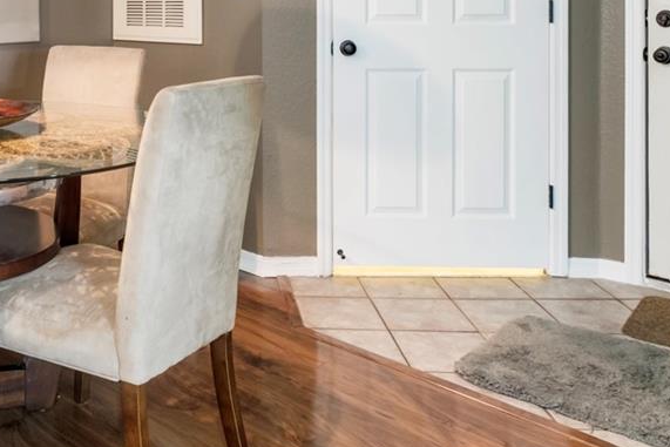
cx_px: 131
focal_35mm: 42
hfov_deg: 44.1
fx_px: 782
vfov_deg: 29.7
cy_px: -4
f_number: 5.6
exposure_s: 1/5
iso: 320
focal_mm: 10
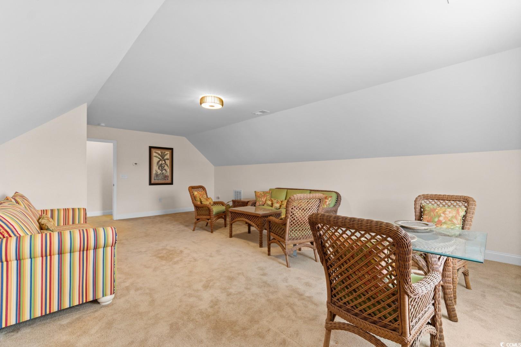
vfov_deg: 77.3
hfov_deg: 100.4
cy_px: 174
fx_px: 217
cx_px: 260
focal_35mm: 15
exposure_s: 1/2
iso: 100
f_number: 4.5
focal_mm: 10
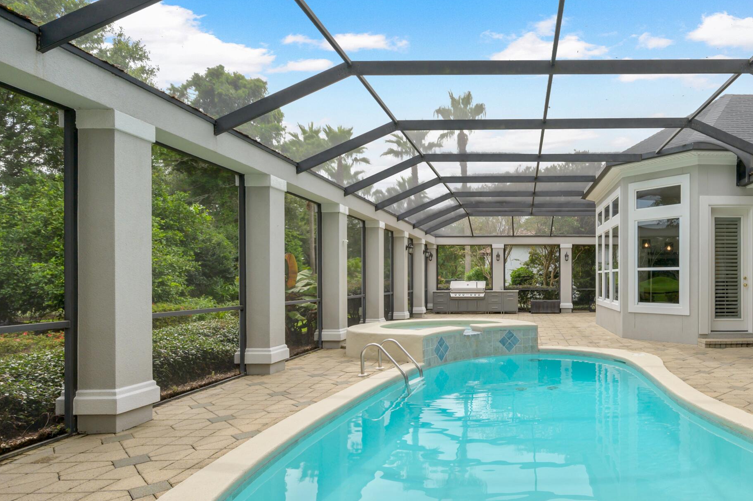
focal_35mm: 23
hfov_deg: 72.5
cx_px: 533
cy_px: 268
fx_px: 481
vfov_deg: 55.0
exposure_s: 1/200
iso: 125
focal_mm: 14
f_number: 9
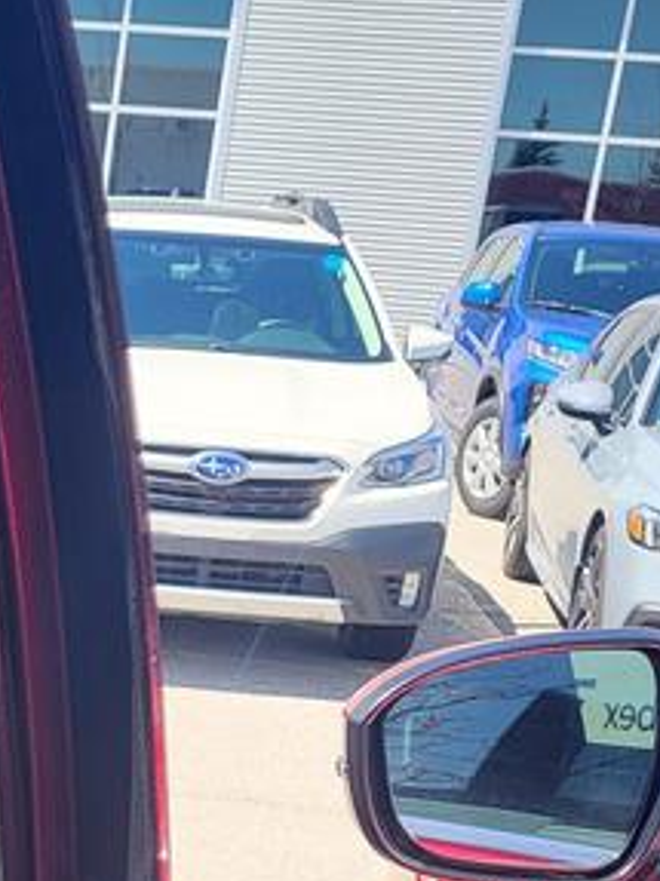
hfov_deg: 15.5
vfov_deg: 21.1
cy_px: 1022
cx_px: -359
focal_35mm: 87
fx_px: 2213
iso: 40
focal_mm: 5.4
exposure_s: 1/580
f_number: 1.8
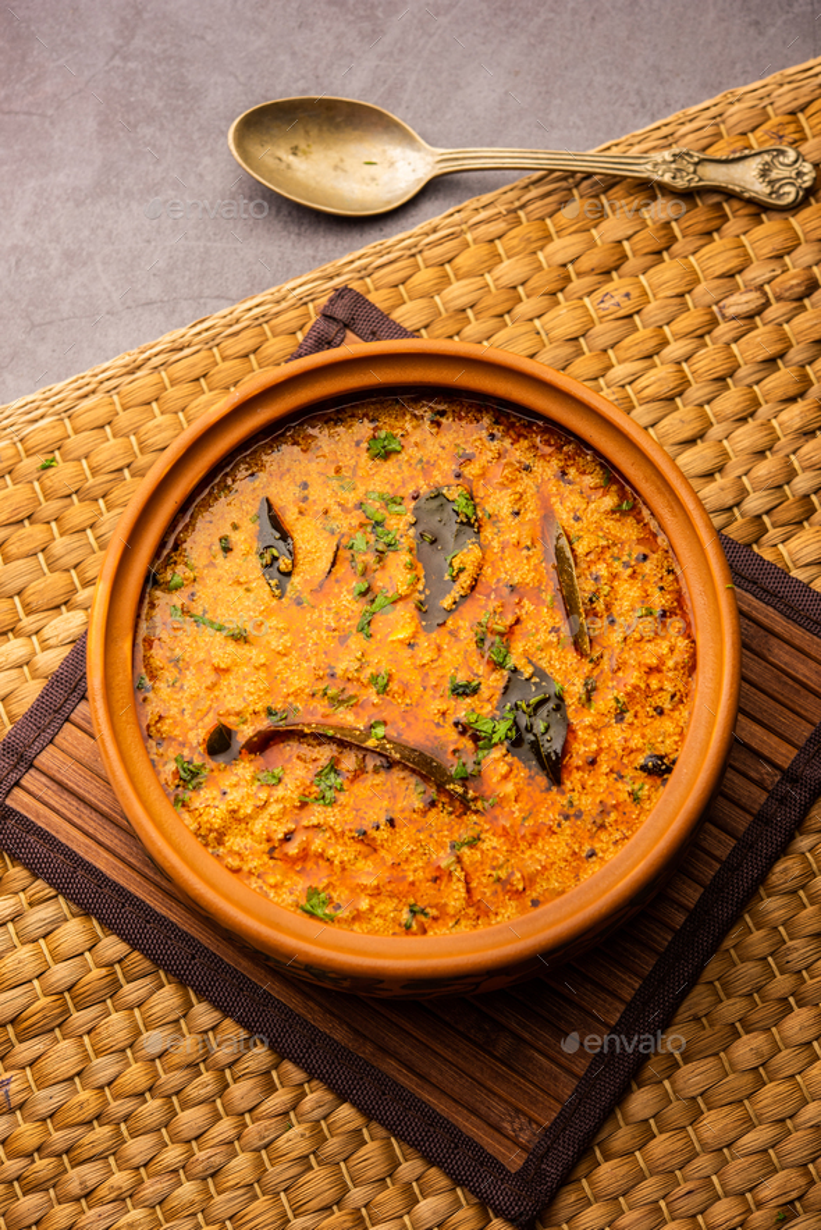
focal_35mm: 60
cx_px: 410
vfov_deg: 33.4
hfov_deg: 22.6
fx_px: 2051
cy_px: 615
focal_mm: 60
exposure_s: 1/125
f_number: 6.3
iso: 100
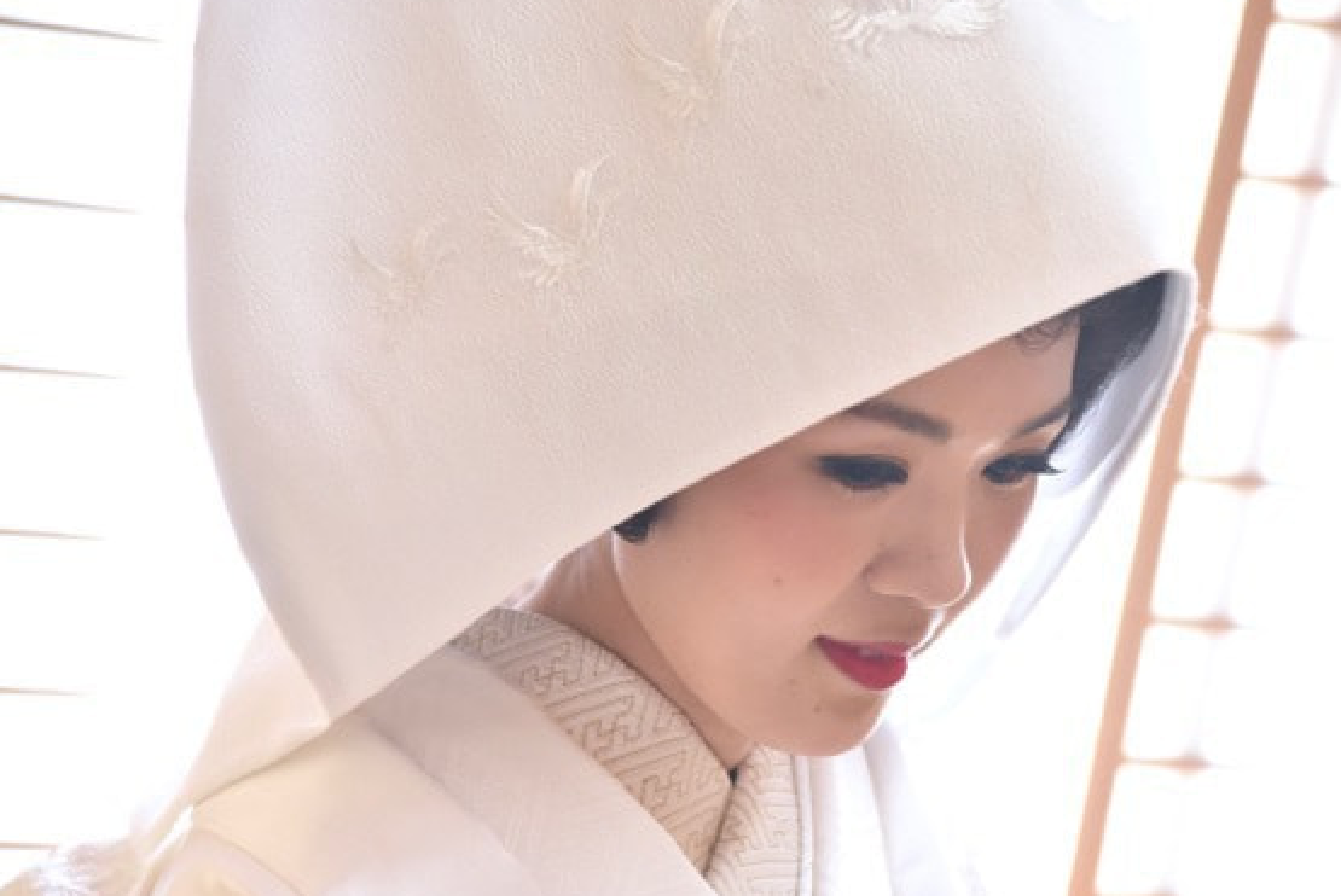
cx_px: 824
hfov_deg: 22.1
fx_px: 3430
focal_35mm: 92
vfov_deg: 14.9
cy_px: 571
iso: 2000
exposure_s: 1/160
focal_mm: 70
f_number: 5.6
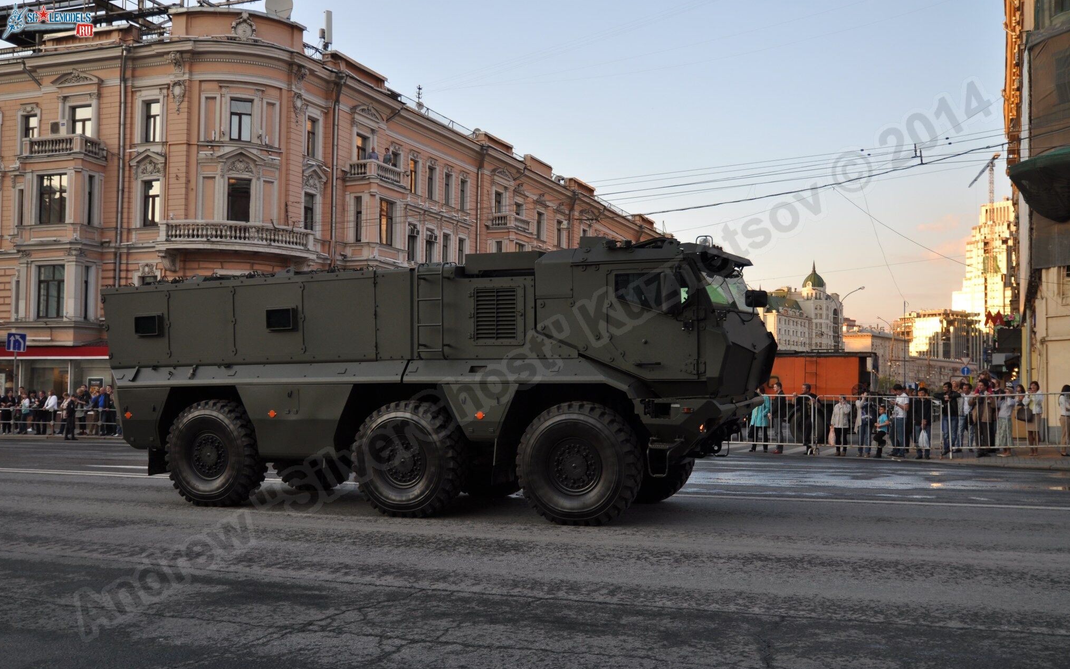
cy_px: 356
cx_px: 536
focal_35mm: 37
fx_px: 1079
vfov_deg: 34.4
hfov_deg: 52.7
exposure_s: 1/320
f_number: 2.8
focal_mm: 24
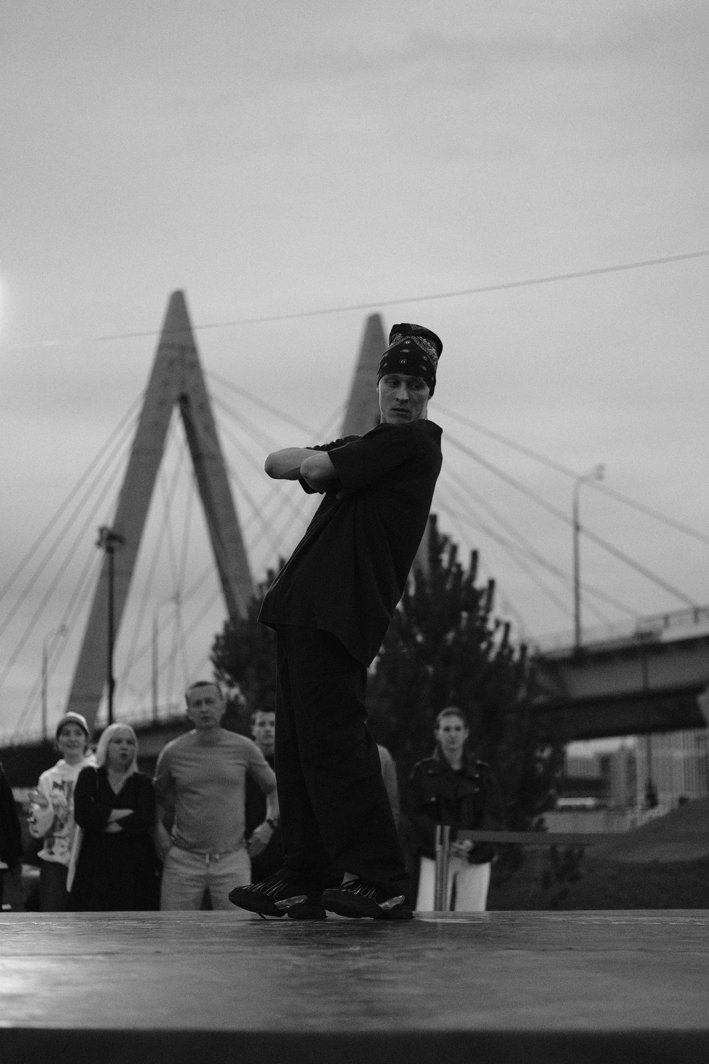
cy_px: 532
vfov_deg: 27.0
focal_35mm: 75
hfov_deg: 18.2
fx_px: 2215
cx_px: 354
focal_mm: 50
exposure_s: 1/1000
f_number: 2
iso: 4000
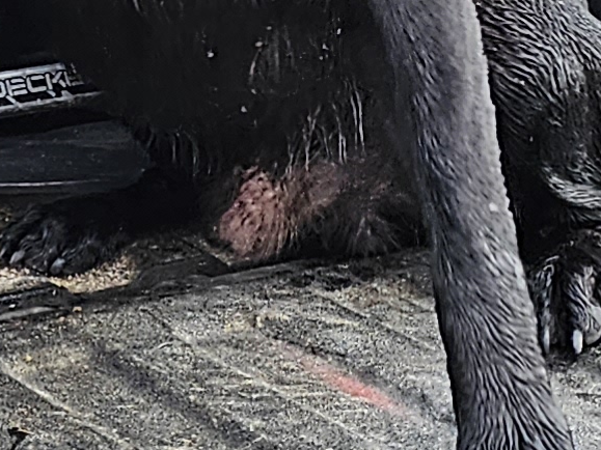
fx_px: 2760
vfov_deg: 9.3
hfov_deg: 11.8
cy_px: 4
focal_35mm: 159
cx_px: -330
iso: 20
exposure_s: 1/220
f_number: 1.7
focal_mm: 6.3
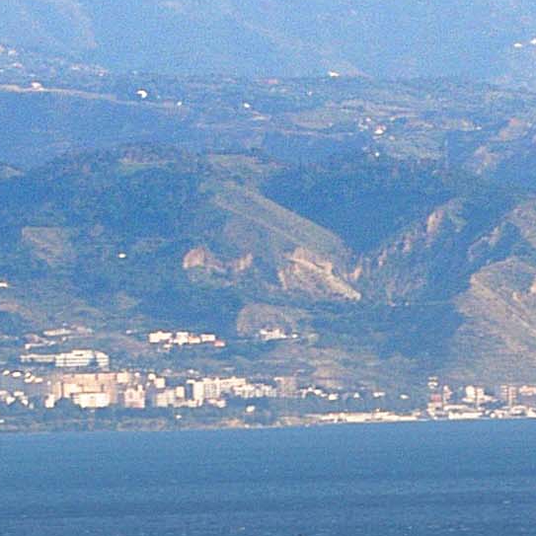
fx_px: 9810
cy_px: 487
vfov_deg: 3.1
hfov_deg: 3.1
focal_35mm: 560
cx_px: 1167
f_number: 11
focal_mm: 80
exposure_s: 1/200
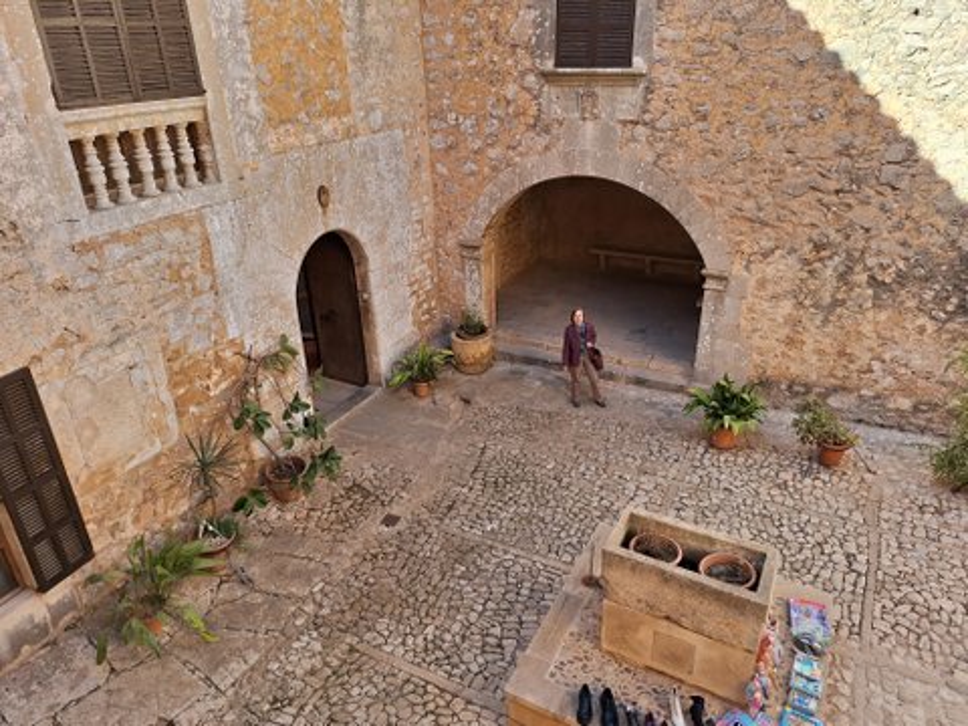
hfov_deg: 73.9
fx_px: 643
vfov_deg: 58.9
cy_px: 363
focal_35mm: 23
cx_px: 484
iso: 40
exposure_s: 1/522
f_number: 1.8
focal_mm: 5.54
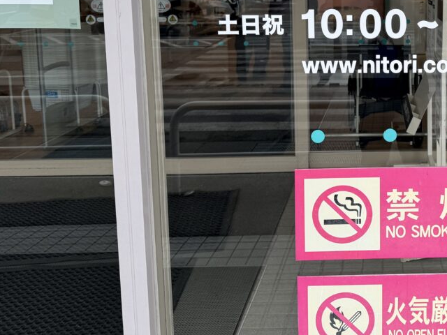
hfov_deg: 37.2
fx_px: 620
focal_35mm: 48
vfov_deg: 29.3
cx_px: 400
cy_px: 45
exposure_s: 1/1653
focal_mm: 6.76
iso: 80
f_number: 1.78
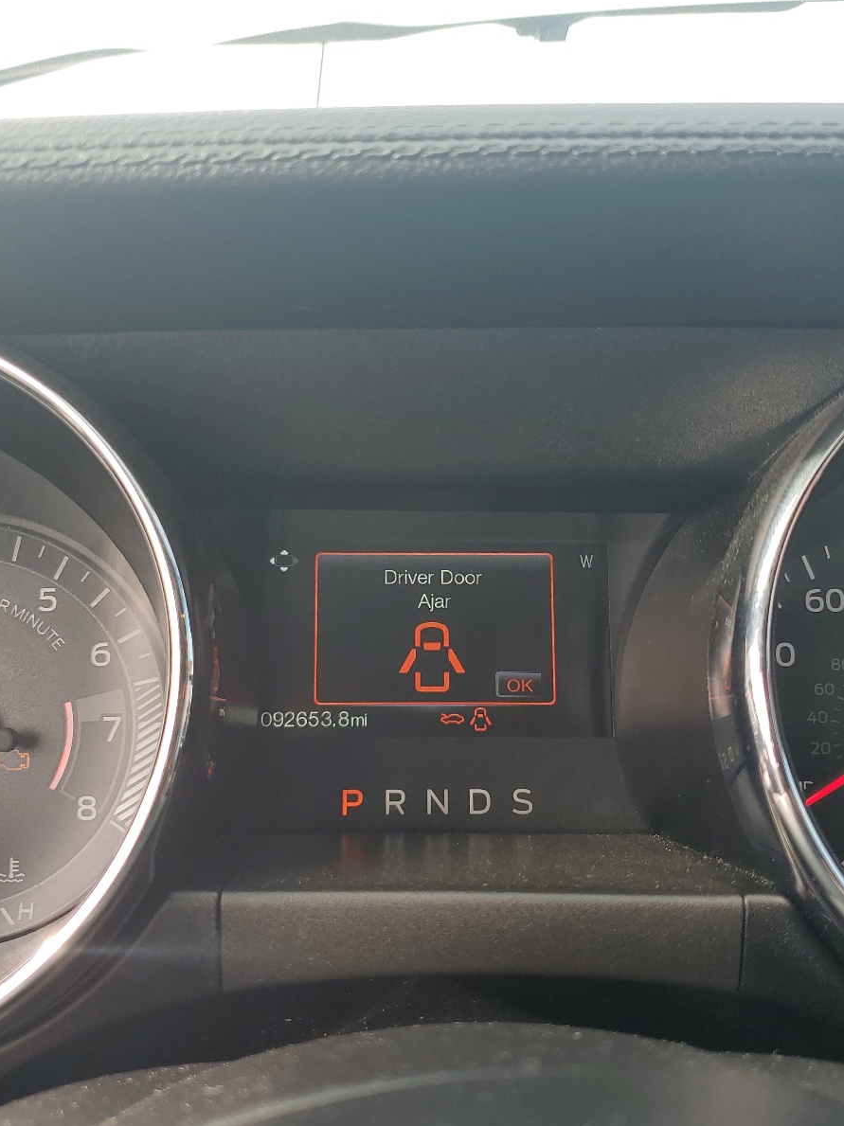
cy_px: 563
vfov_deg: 52.6
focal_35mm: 35
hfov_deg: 40.7
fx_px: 1138
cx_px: 436
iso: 50
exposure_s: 1/270
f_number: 1.5
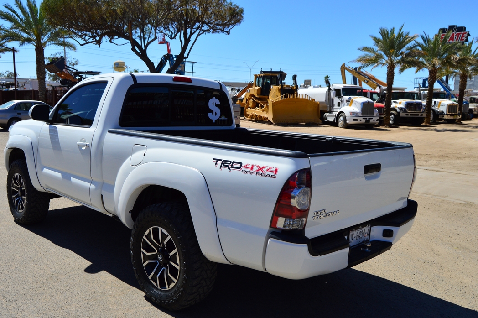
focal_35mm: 31
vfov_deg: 42.2
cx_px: 216
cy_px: 174
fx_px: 411
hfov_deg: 60.2
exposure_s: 1/1250
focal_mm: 18
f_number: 7.1
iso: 200
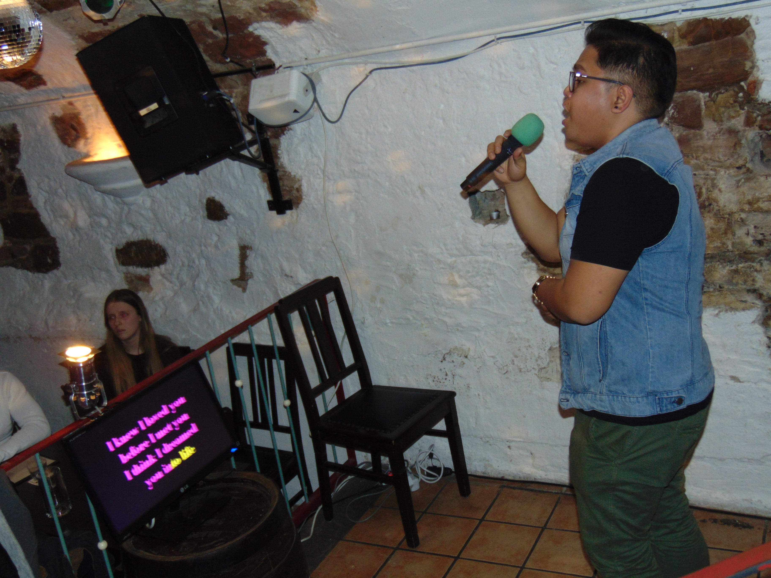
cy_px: 289
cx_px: 386
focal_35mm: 39
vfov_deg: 36.8
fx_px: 869
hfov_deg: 47.9
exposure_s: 1/8
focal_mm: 6.9
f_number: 3.3
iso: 200
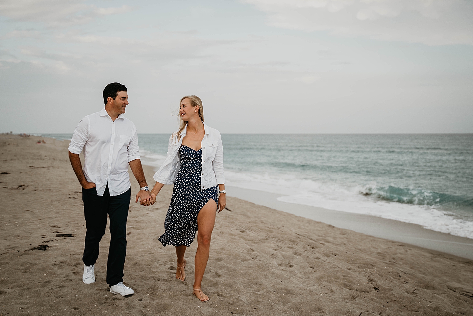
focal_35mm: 48
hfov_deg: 41.1
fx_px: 631
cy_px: 158
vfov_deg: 28.1
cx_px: 236
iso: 250
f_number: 2.8
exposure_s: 1/1250
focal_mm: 48
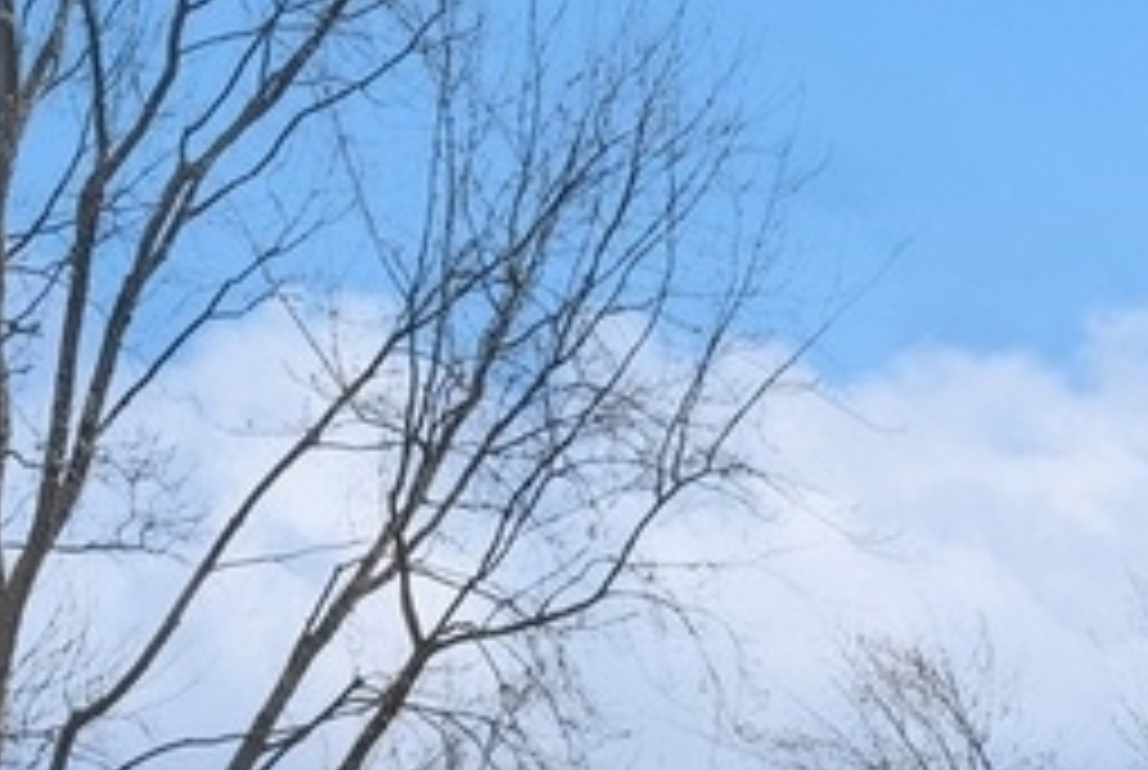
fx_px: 3642
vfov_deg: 10.6
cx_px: 1625
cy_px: 1734
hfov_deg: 16.6
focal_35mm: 114
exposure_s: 1/1600
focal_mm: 18
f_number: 9
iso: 200
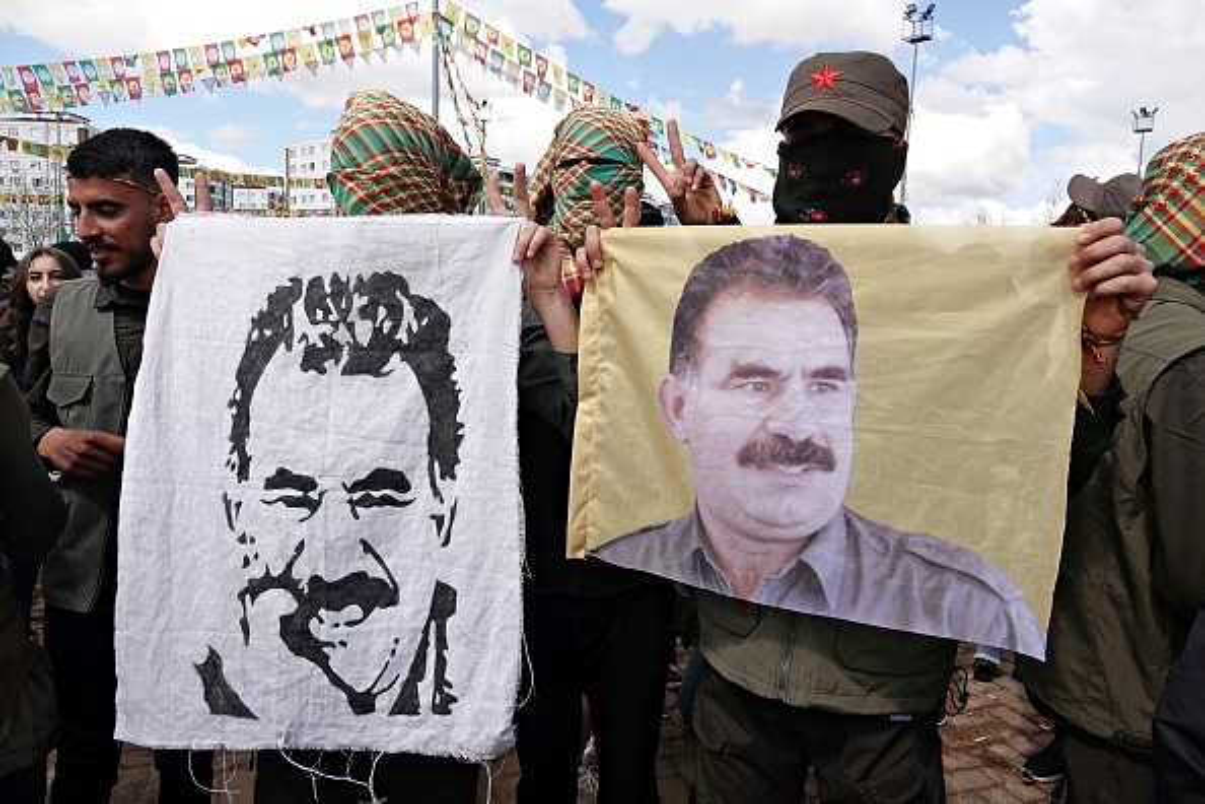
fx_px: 803
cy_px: 402
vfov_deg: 53.1
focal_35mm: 24
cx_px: 602
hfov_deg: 73.7
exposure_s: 1/640
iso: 100
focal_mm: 8.8
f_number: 4
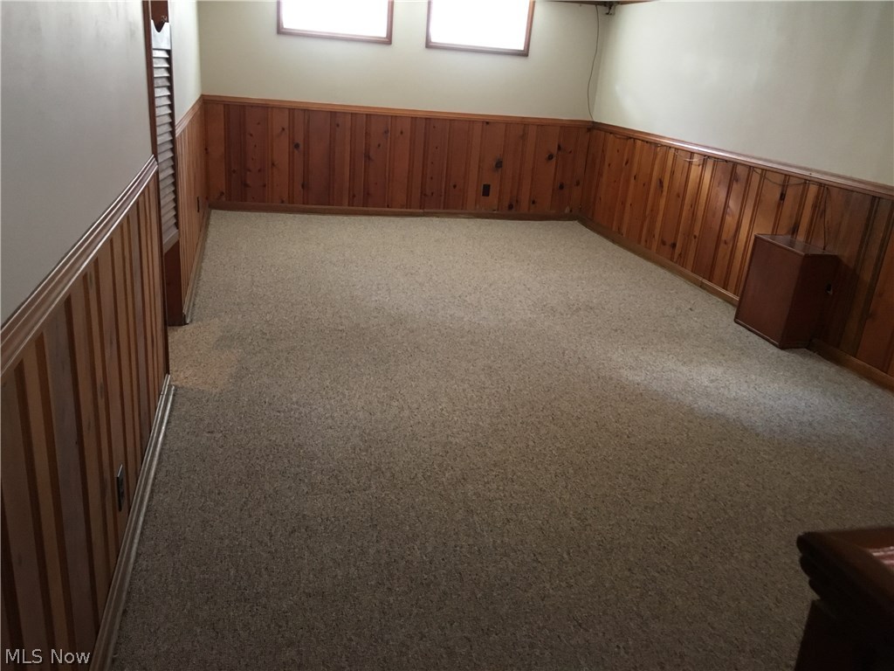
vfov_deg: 48.2
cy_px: 336
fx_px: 749
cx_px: 447
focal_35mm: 29
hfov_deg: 61.7
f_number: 2.2
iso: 200
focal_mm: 4.15
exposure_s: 1/24
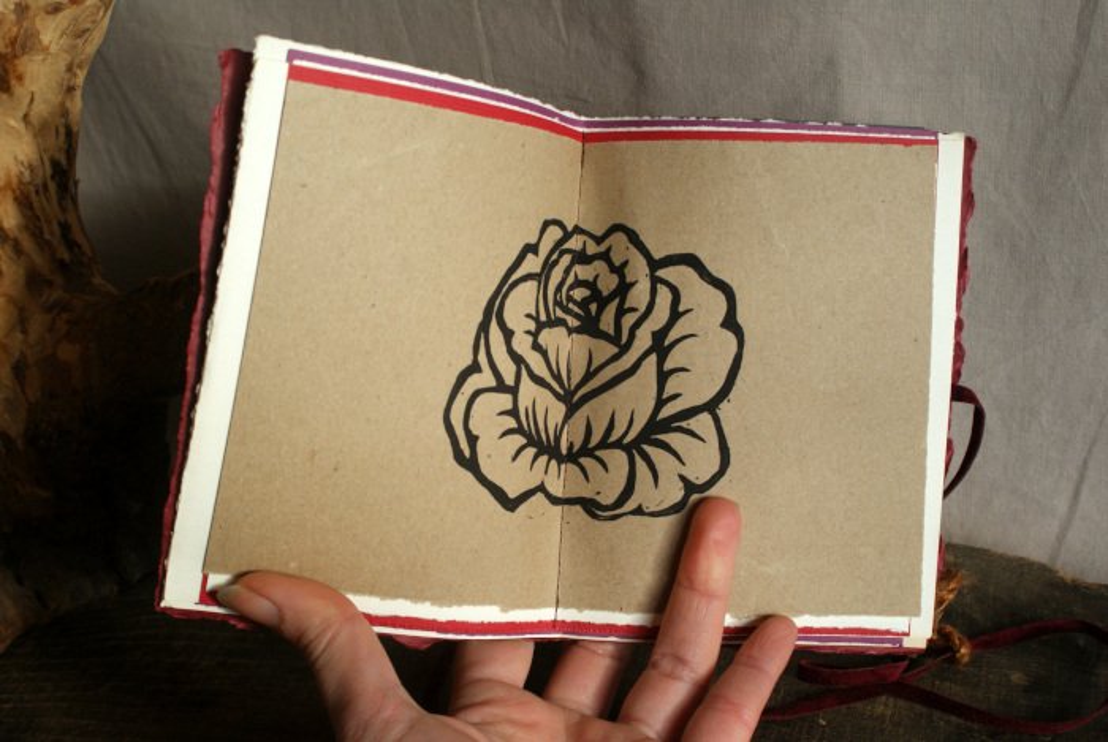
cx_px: 554
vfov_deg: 25.8
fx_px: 1618
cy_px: 371
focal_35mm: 52
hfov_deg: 37.8
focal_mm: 35
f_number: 9
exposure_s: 1/80
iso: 400
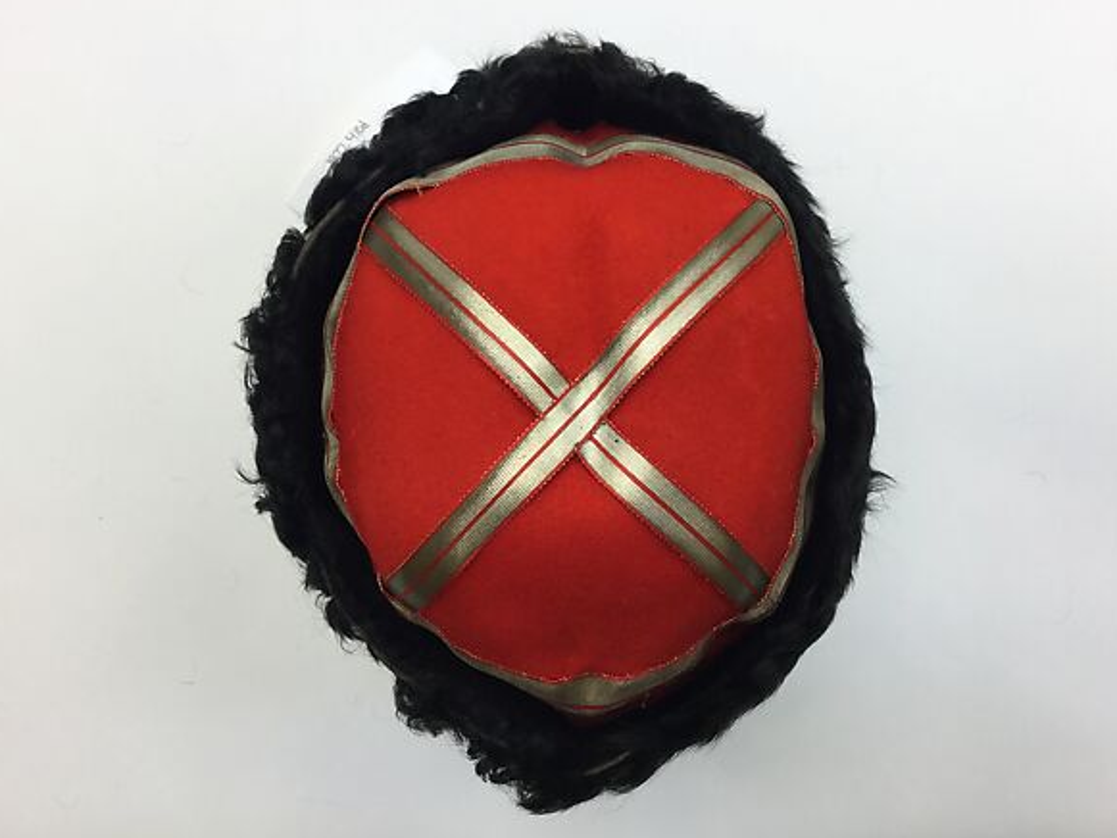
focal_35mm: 32
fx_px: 1033
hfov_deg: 56.8
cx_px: 565
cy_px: 411
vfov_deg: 44.2
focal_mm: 3.3
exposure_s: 1/30
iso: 25
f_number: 2.4
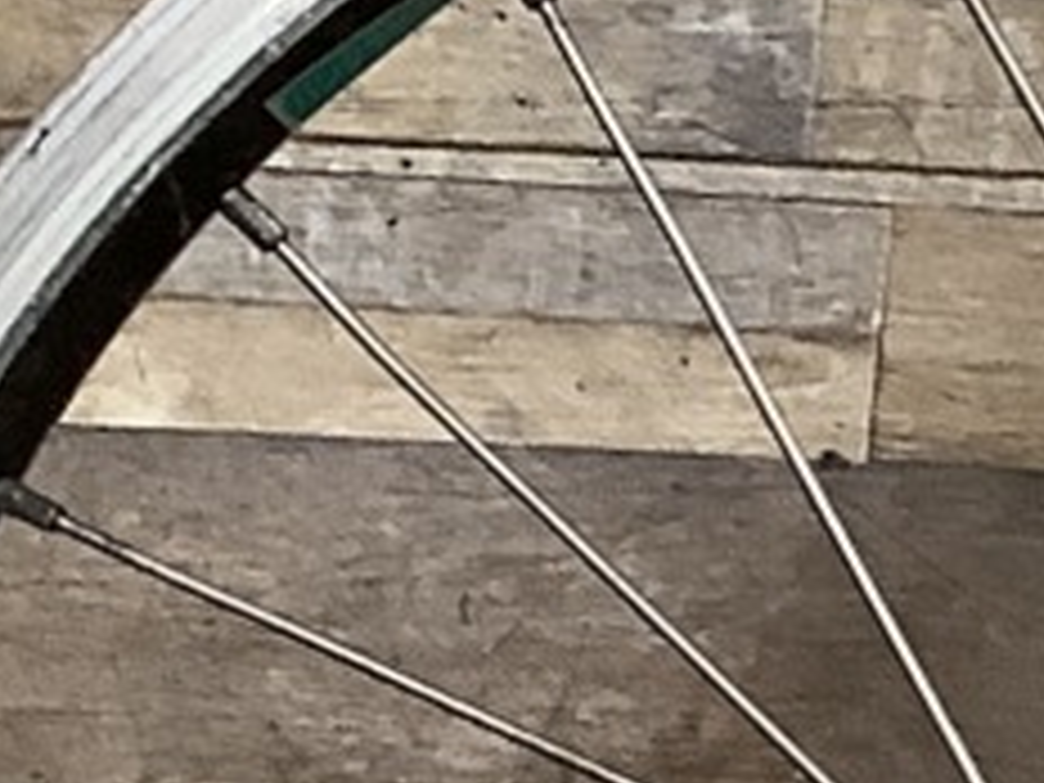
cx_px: 3100
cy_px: 1303
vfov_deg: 6.6
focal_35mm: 220
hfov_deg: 7.8
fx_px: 6635
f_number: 2.4
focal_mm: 3.3
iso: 100
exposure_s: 1/60
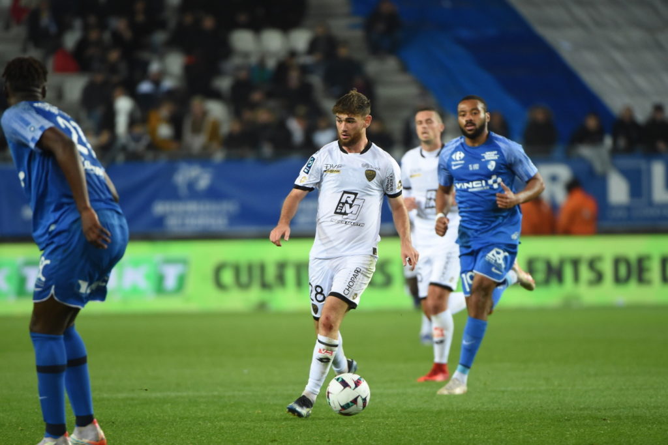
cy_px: 222
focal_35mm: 400
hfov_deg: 5.2
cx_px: 334
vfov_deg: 3.4
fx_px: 7423
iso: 3200
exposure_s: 1/800
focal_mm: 400
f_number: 4
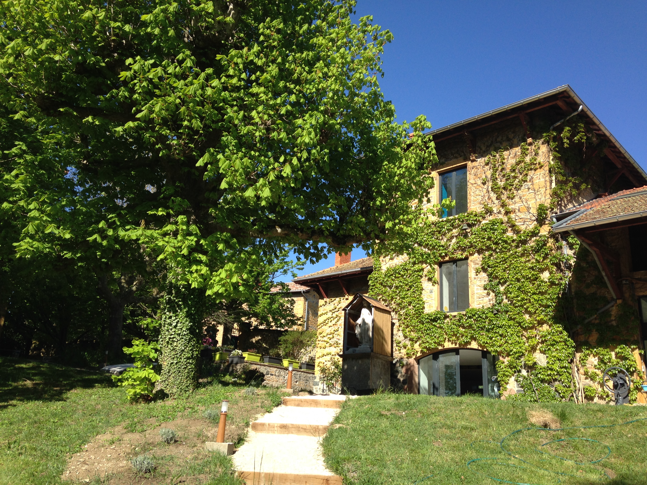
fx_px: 617
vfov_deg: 42.9
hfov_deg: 55.4
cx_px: 324
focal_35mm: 33
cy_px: 242
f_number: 2.4
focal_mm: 4.12
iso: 50
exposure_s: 1/861
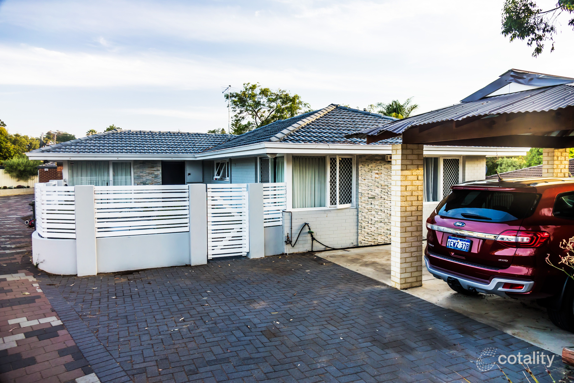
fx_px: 383
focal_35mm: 24
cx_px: 287
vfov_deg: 53.1
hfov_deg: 73.7
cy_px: 192
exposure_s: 1/100
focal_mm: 8.8
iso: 125
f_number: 2.8
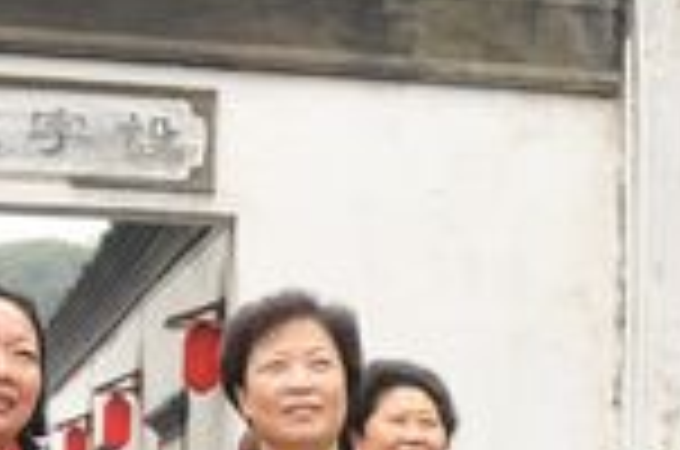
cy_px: 472
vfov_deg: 11.3
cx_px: 869
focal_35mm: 119
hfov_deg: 16.4
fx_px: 2243
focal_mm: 20
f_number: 3.5
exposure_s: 1/80
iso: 200
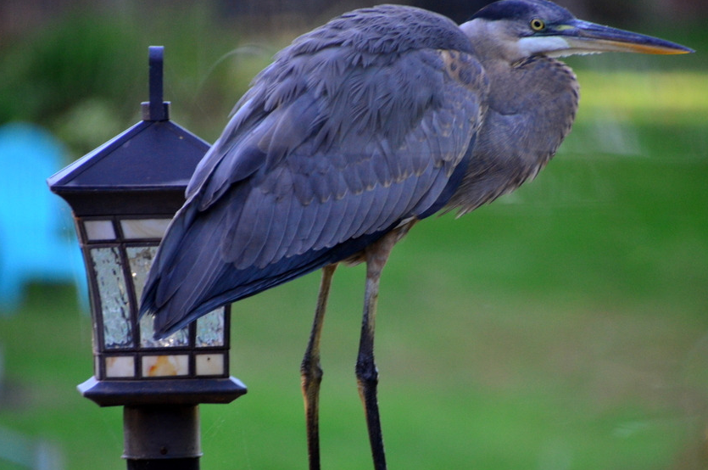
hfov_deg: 2.8
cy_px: 280
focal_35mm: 736
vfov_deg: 1.9
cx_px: 363
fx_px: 14452
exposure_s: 1/160
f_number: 6.3
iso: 1600
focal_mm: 400
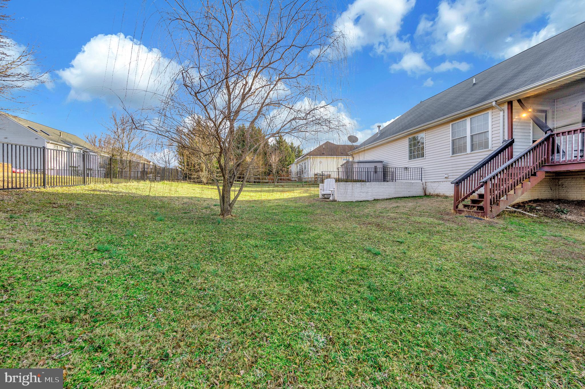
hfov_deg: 104.3
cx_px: 292
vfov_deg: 81.1
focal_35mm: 14
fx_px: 227
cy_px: 194
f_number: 5.6
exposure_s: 1/250
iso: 100
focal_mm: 14
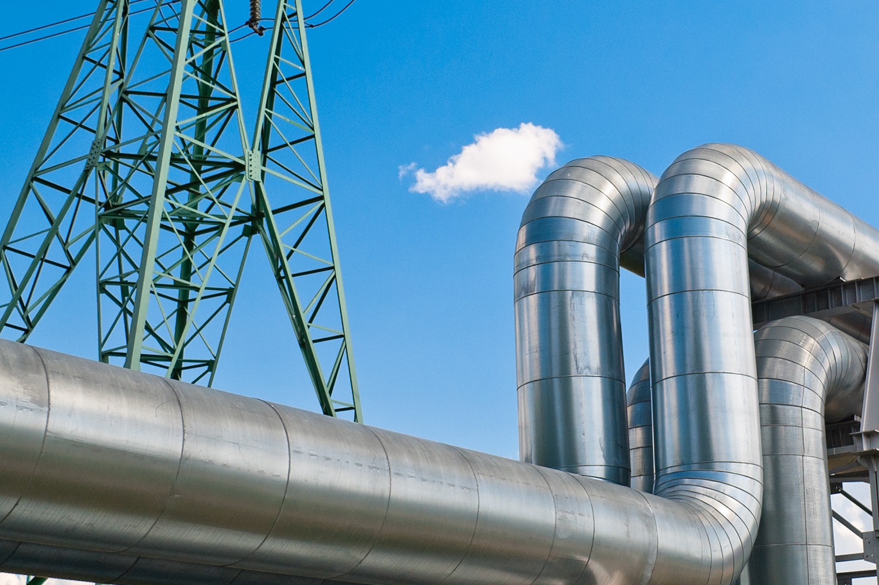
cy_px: 191
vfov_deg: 23.6
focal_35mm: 57
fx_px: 1391
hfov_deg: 34.7
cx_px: 603
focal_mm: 26
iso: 320
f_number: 6.7
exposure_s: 1/350
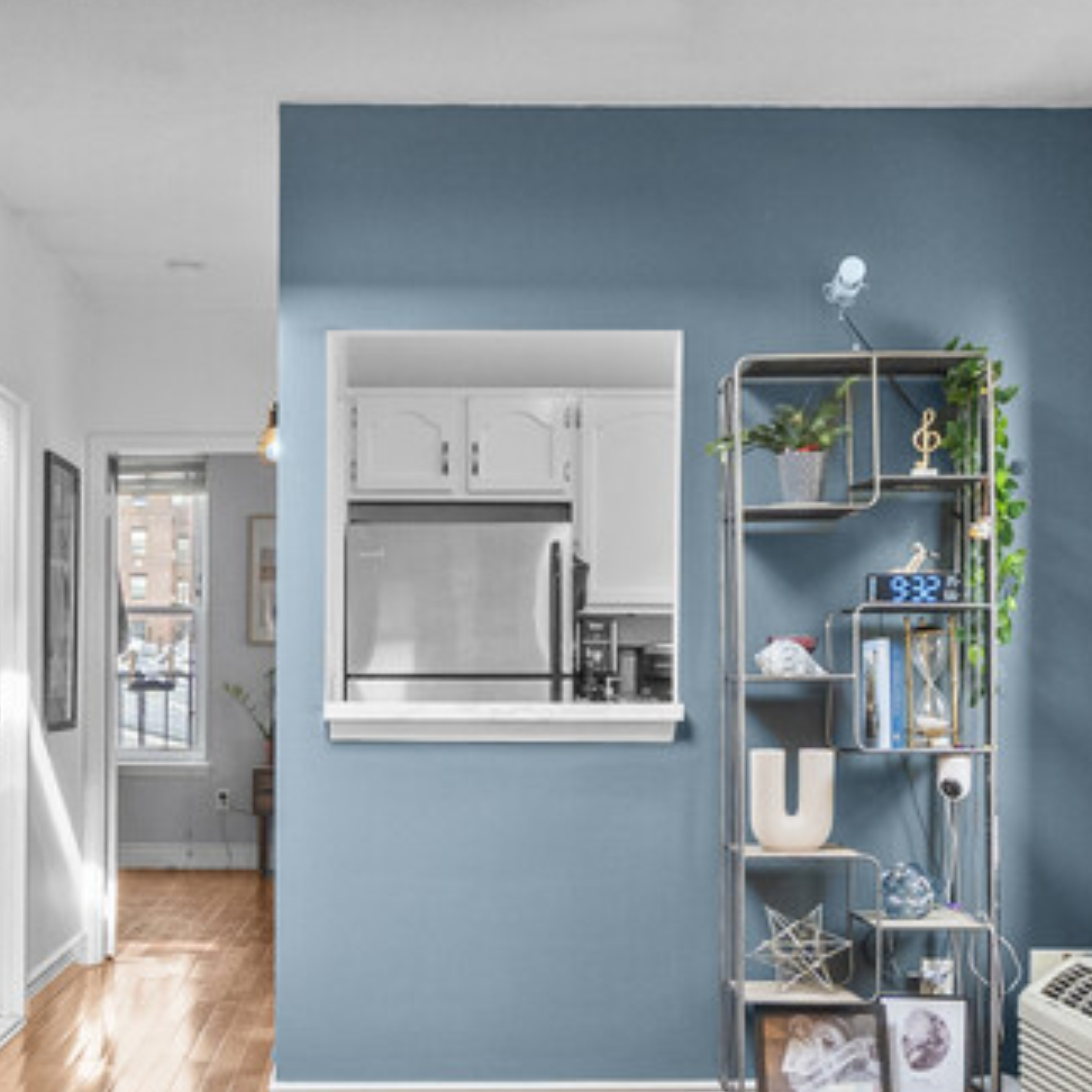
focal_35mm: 59
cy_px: 721
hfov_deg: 29.0
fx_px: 2106
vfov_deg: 28.9
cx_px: 408
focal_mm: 15
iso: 250
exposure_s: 1/30
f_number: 5.6
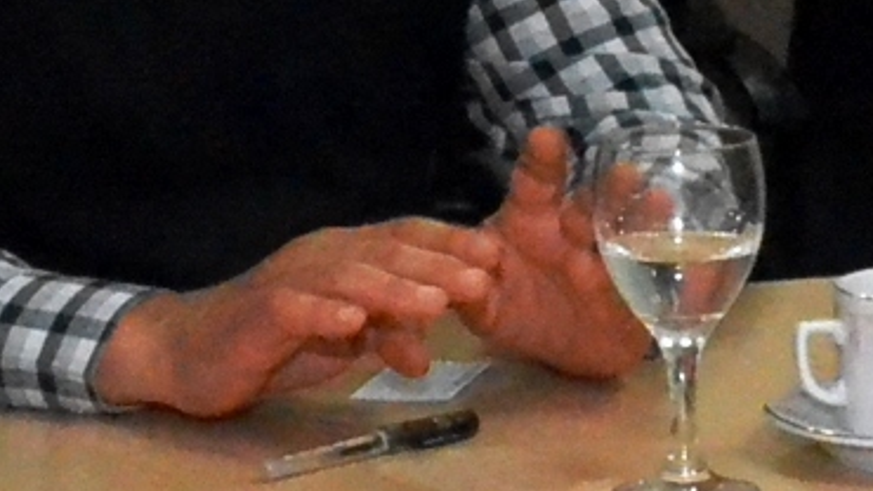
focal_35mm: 209
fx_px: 4837
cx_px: 170
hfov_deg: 10.3
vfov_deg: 5.8
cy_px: 255
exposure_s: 1/60
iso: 6400
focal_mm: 20
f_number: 11
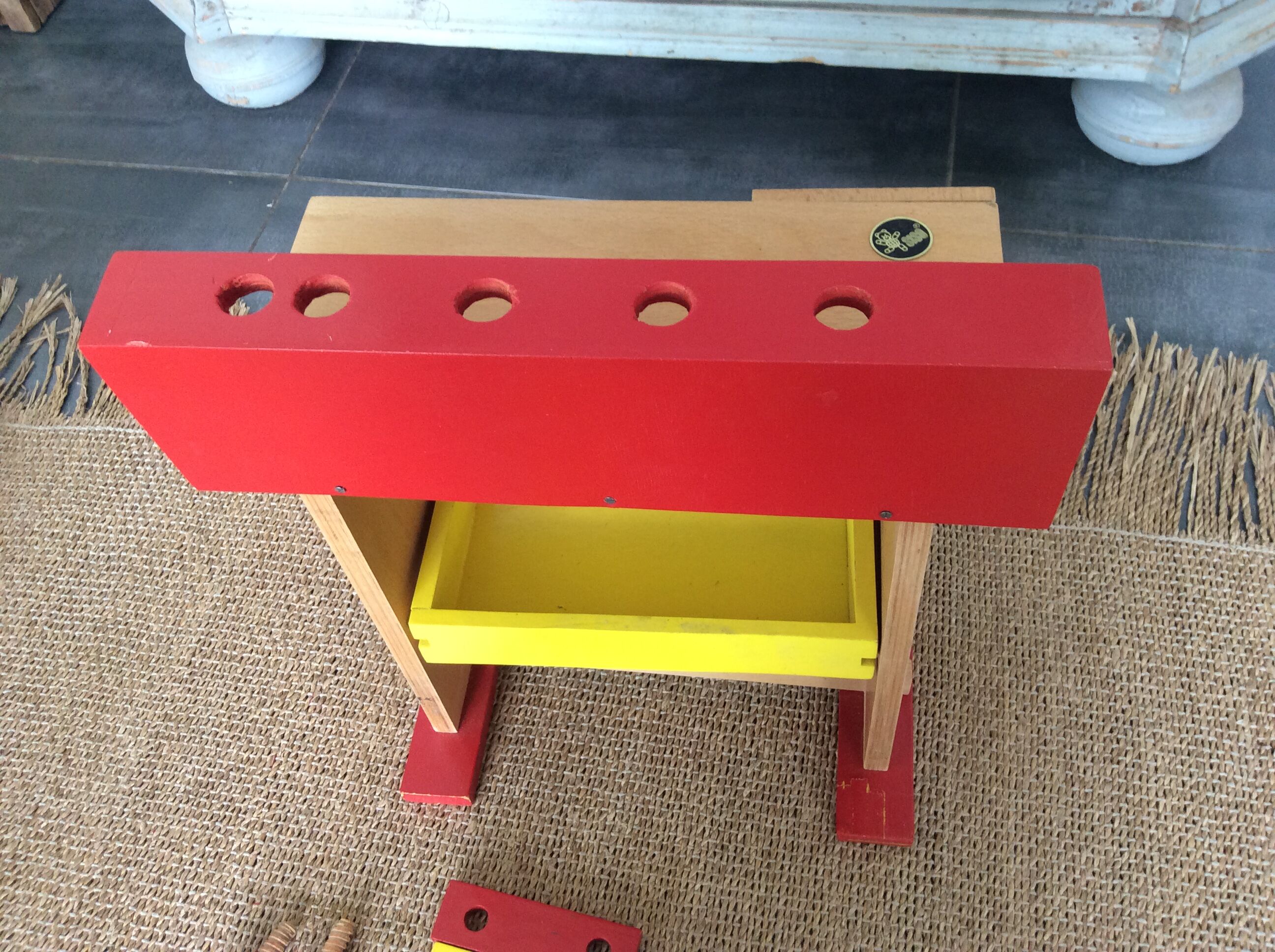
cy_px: 476
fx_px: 1177
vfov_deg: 44.1
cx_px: 638
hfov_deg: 56.9
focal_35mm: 32
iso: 100
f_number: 2.4
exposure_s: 1/25
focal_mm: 3.3
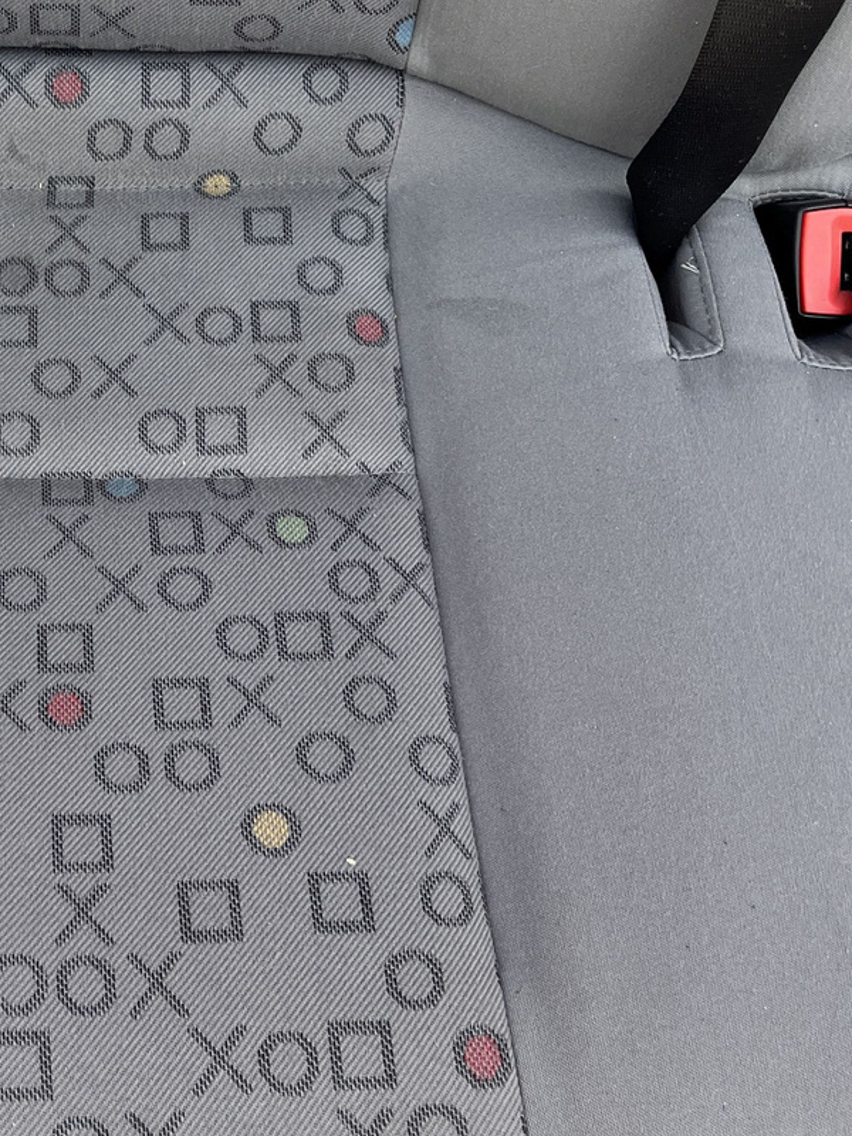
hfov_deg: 26.8
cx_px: 48
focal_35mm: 52
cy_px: 419
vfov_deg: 36.6
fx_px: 1706
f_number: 1.6
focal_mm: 5.1
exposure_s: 1/350
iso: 50
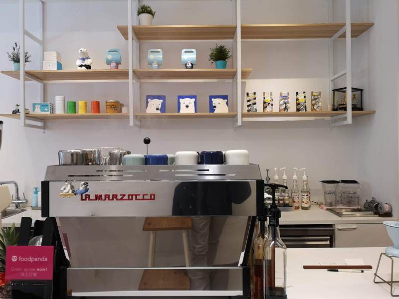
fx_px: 311
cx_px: 200
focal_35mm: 27
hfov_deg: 65.3
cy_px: 150
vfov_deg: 51.4
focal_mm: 3.95
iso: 200
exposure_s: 1/40
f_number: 1.8
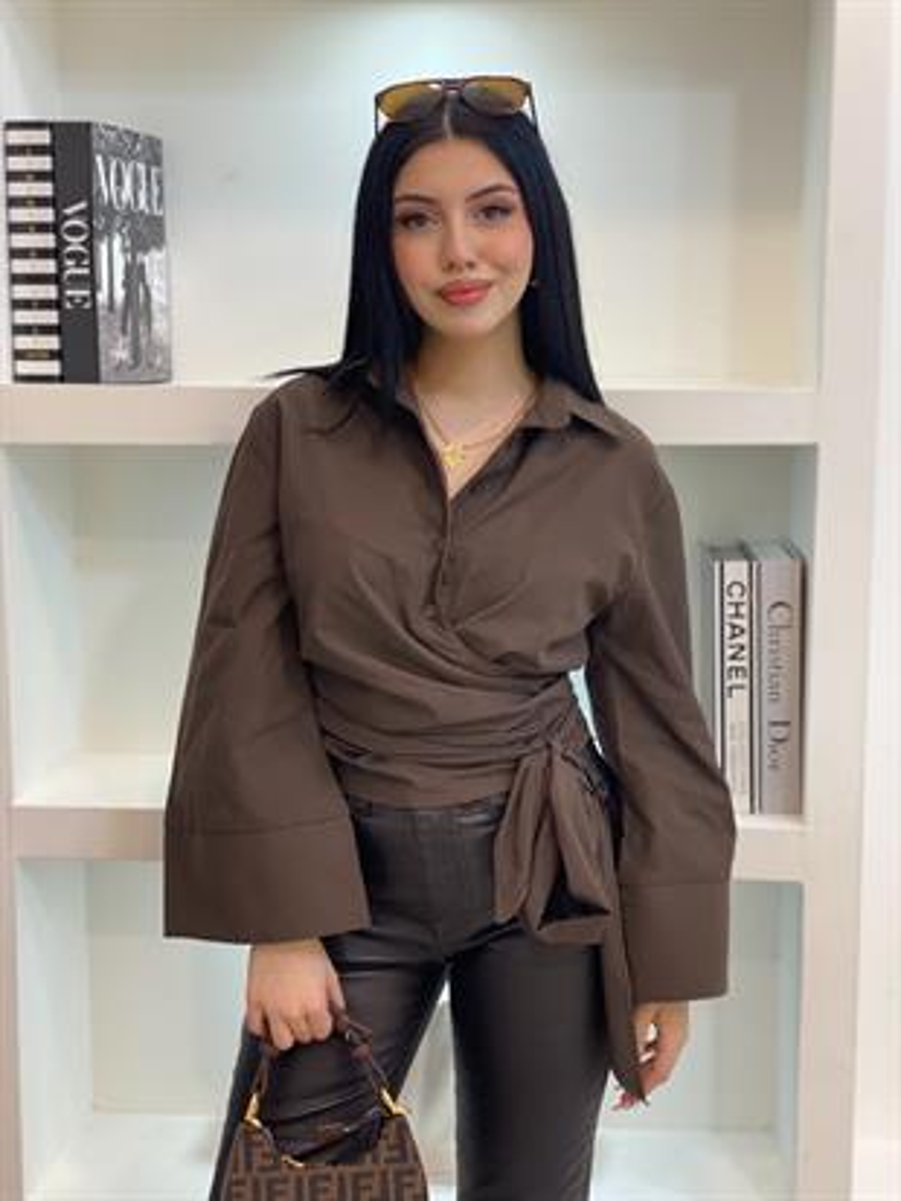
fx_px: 1804
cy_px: 600
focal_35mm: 52
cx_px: 450
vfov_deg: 36.8
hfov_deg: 28.0
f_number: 2
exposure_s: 1/100
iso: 125
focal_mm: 6
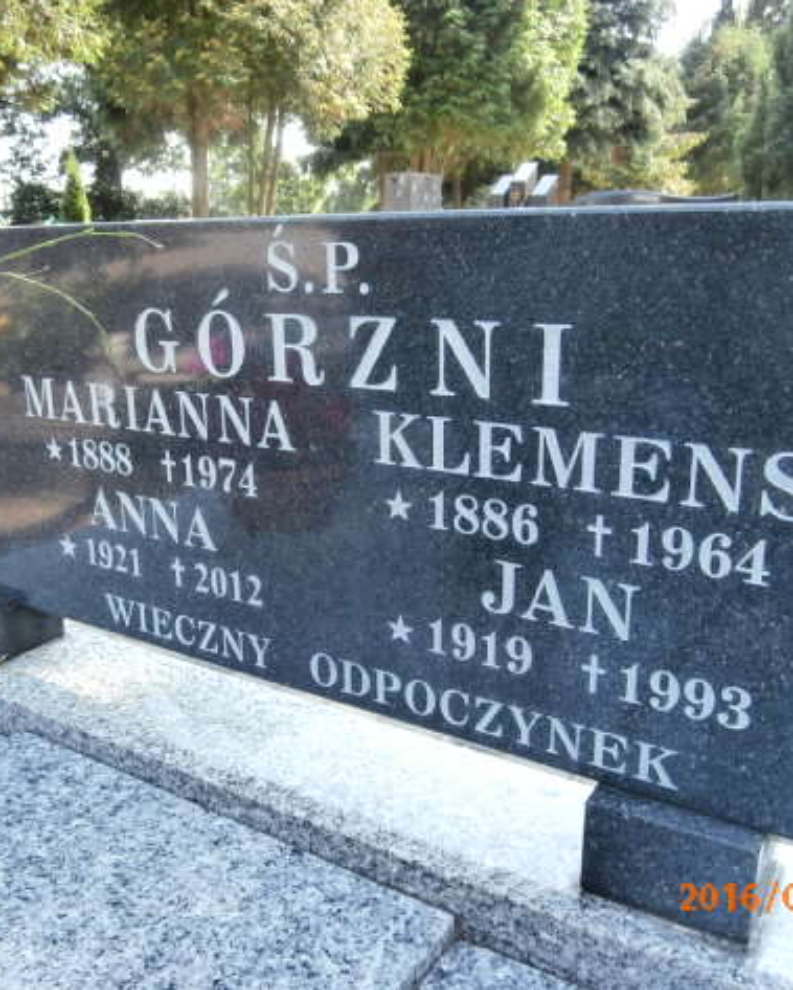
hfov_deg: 44.3
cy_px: 498
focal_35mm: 33
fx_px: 967
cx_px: 310
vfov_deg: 54.2
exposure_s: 1/100
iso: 100
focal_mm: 4.43
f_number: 3.2
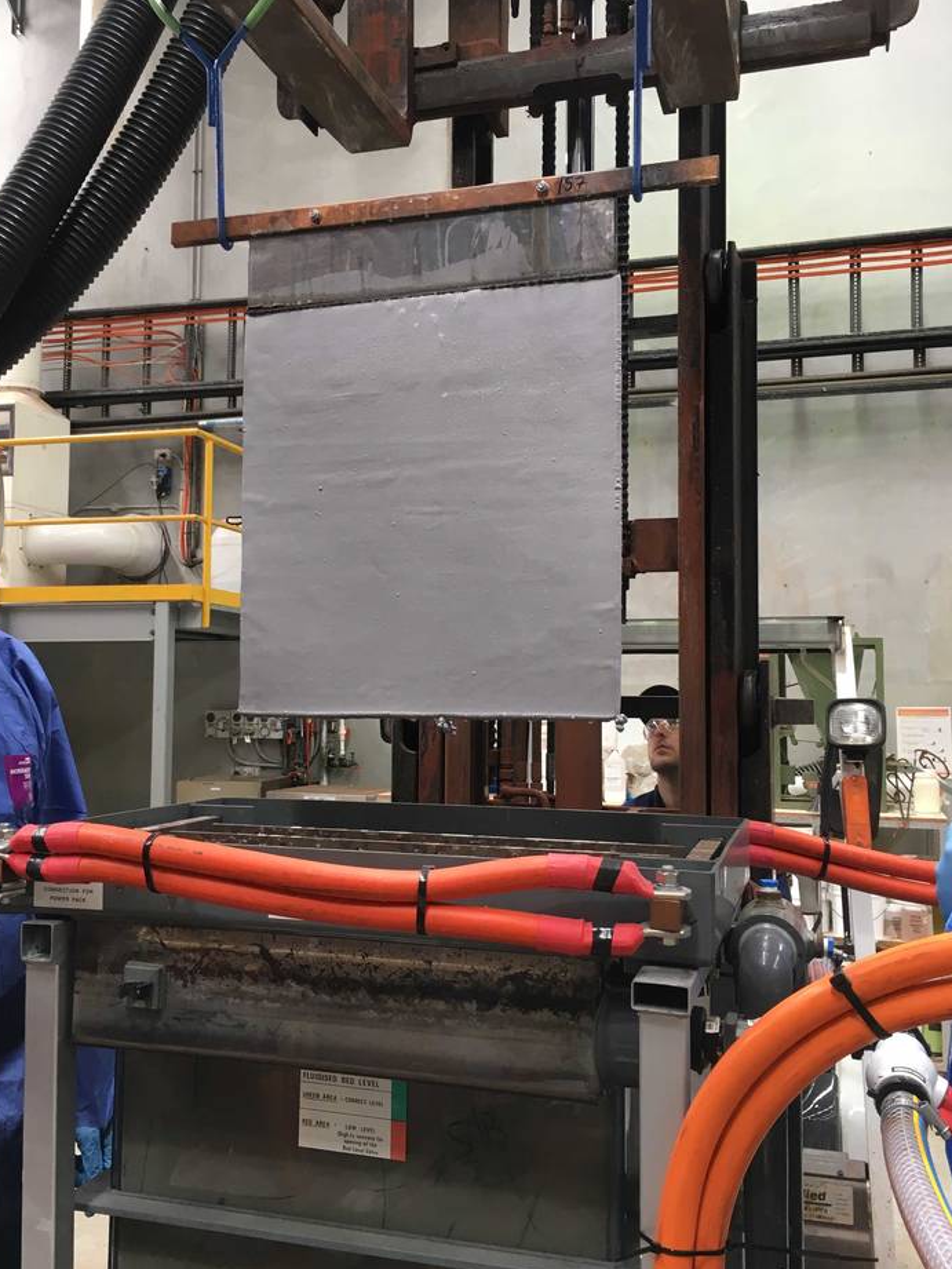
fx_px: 1246
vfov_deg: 53.9
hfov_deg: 41.7
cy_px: 606
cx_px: 408
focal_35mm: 34
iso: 32
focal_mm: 4.15
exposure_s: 1/33
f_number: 2.2
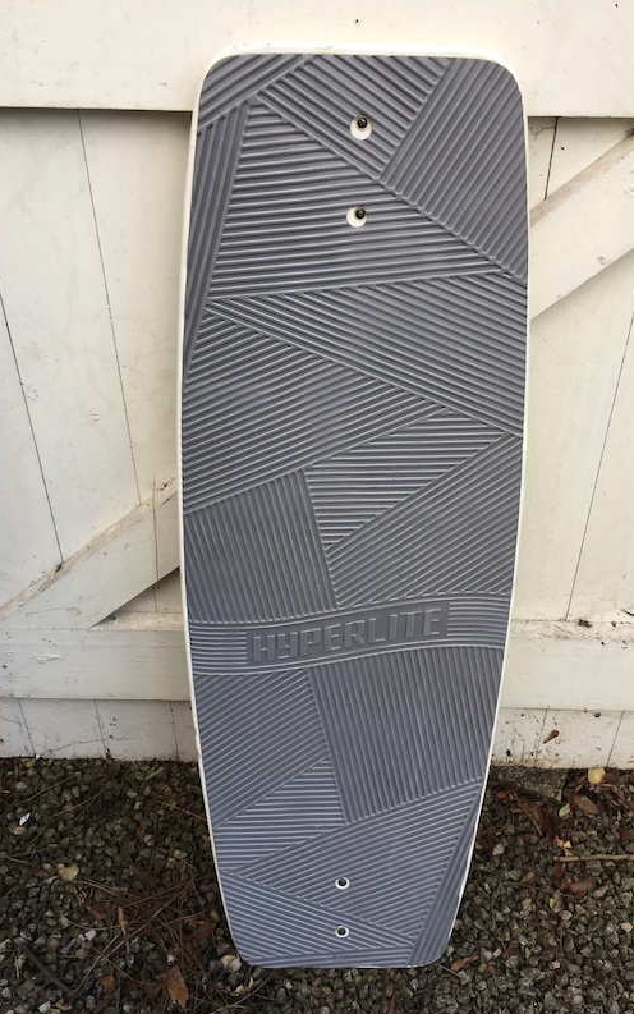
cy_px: 509
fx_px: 857
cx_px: 350
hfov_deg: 40.6
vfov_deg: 61.2
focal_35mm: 31
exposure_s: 1/107
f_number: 2.2
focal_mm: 4.15
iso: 32
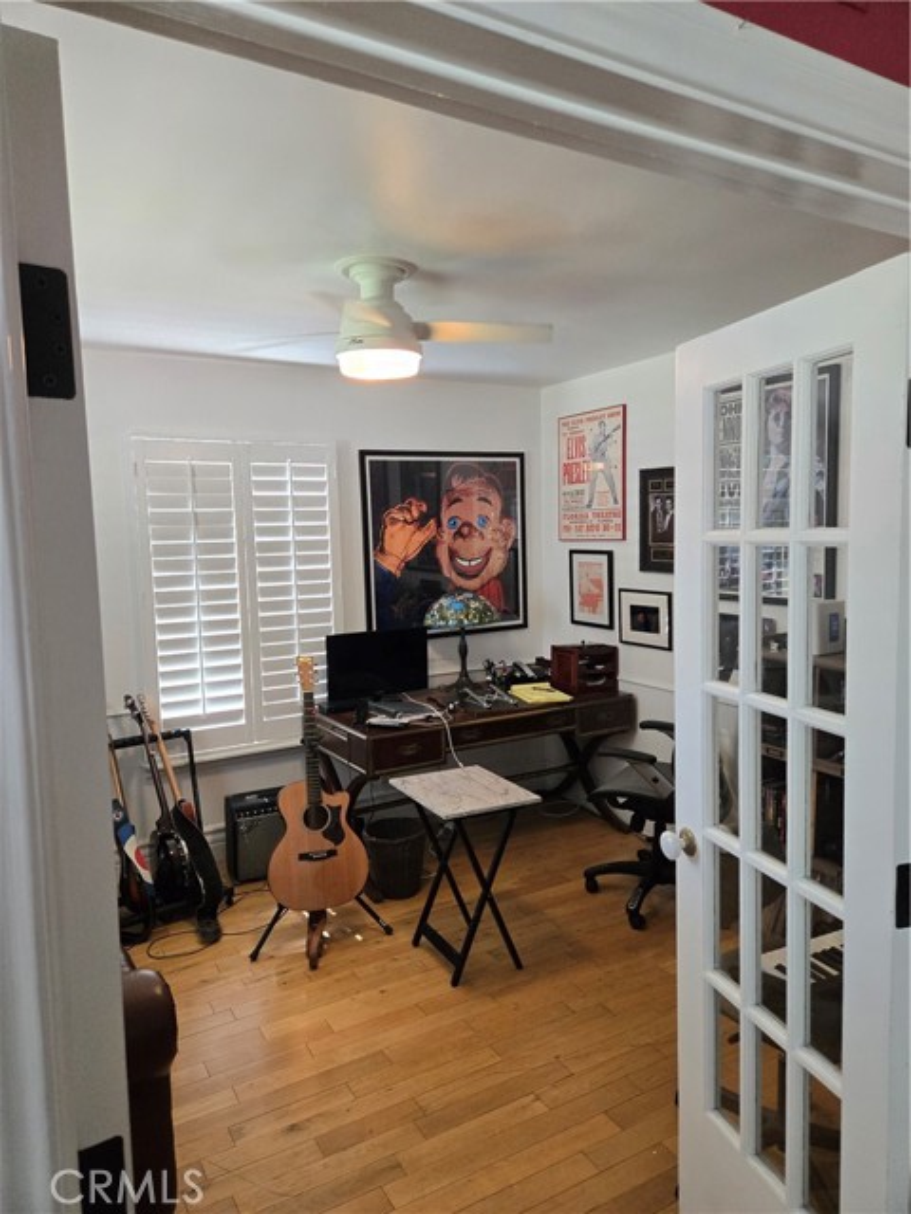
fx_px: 807
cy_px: 607
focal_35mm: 23
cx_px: 456
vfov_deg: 73.9
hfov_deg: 58.9
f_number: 1.8
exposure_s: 1/120
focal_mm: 5.4
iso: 400
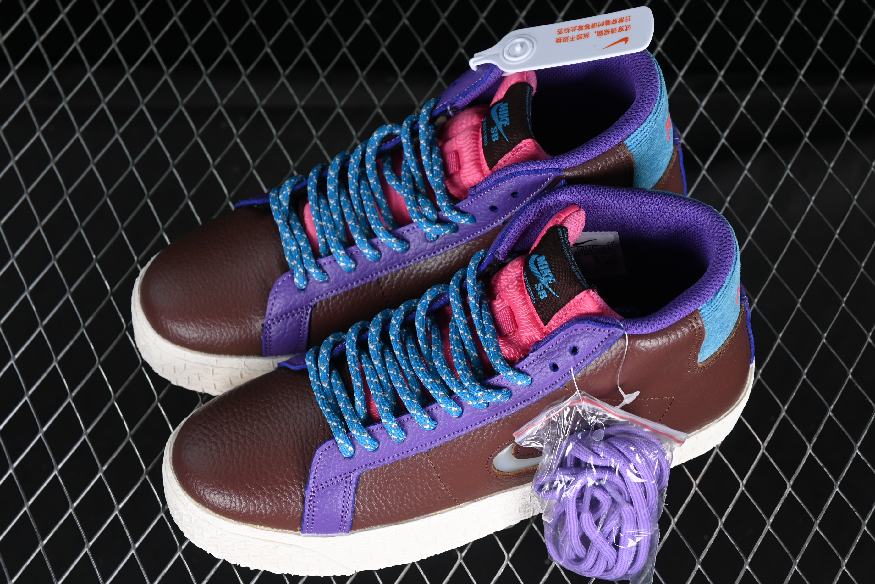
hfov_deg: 27.0
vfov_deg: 18.2
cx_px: 438
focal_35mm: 75
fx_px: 1823
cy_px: 292
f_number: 6.3
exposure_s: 1/60
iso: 160
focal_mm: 50
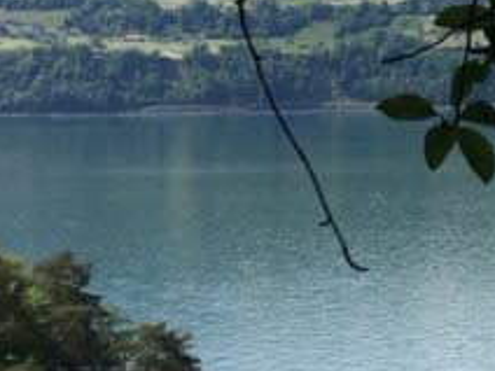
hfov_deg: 12.4
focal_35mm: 140
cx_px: 1004
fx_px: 2002
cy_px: 79
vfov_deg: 10.6
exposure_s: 1/2024
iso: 25
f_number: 2.2
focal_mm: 4.15
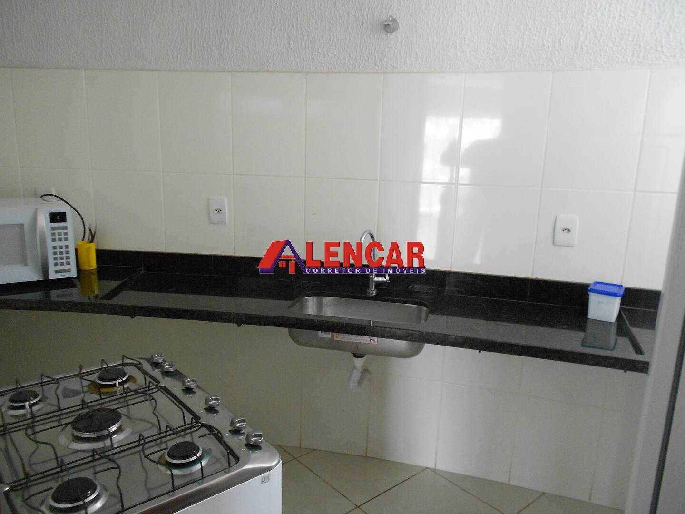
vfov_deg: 53.1
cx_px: 342
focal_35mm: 26
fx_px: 515
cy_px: 257
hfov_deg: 67.3
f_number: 3.2
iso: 400
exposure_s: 1/30
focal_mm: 4.6
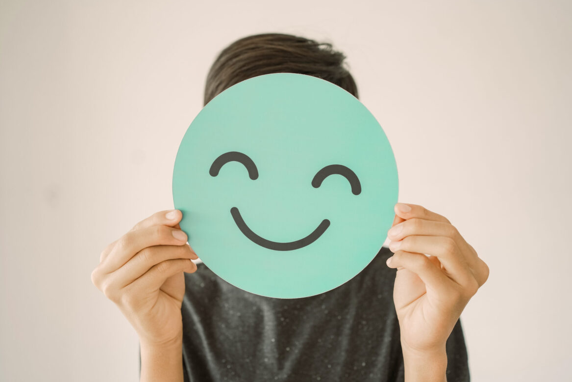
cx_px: 282
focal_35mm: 36
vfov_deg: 36.9
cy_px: 191
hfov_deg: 53.1
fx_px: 572
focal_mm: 35
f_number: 3.2
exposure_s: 1/125
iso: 400
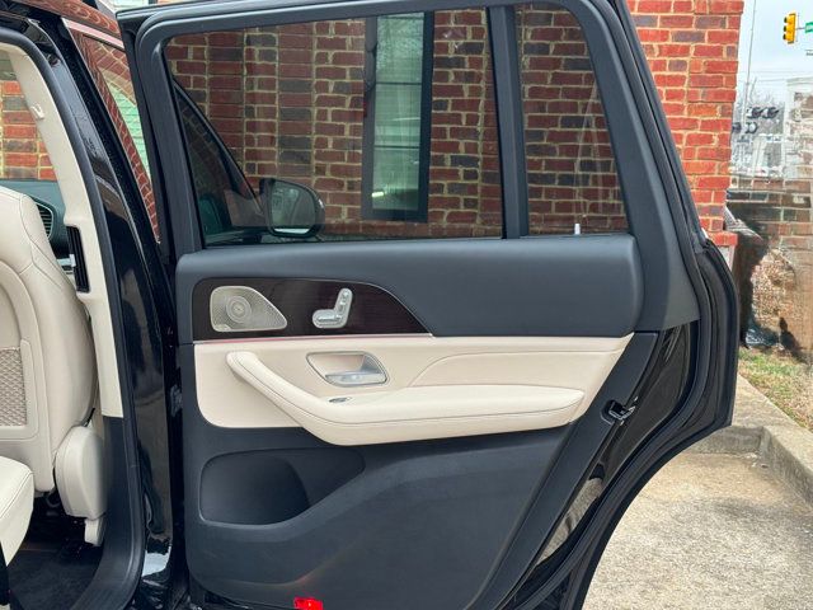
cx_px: 406
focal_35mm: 48
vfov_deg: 30.3
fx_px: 1127
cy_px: 305
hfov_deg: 39.7
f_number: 1.78
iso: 100
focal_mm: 6.76
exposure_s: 1/97
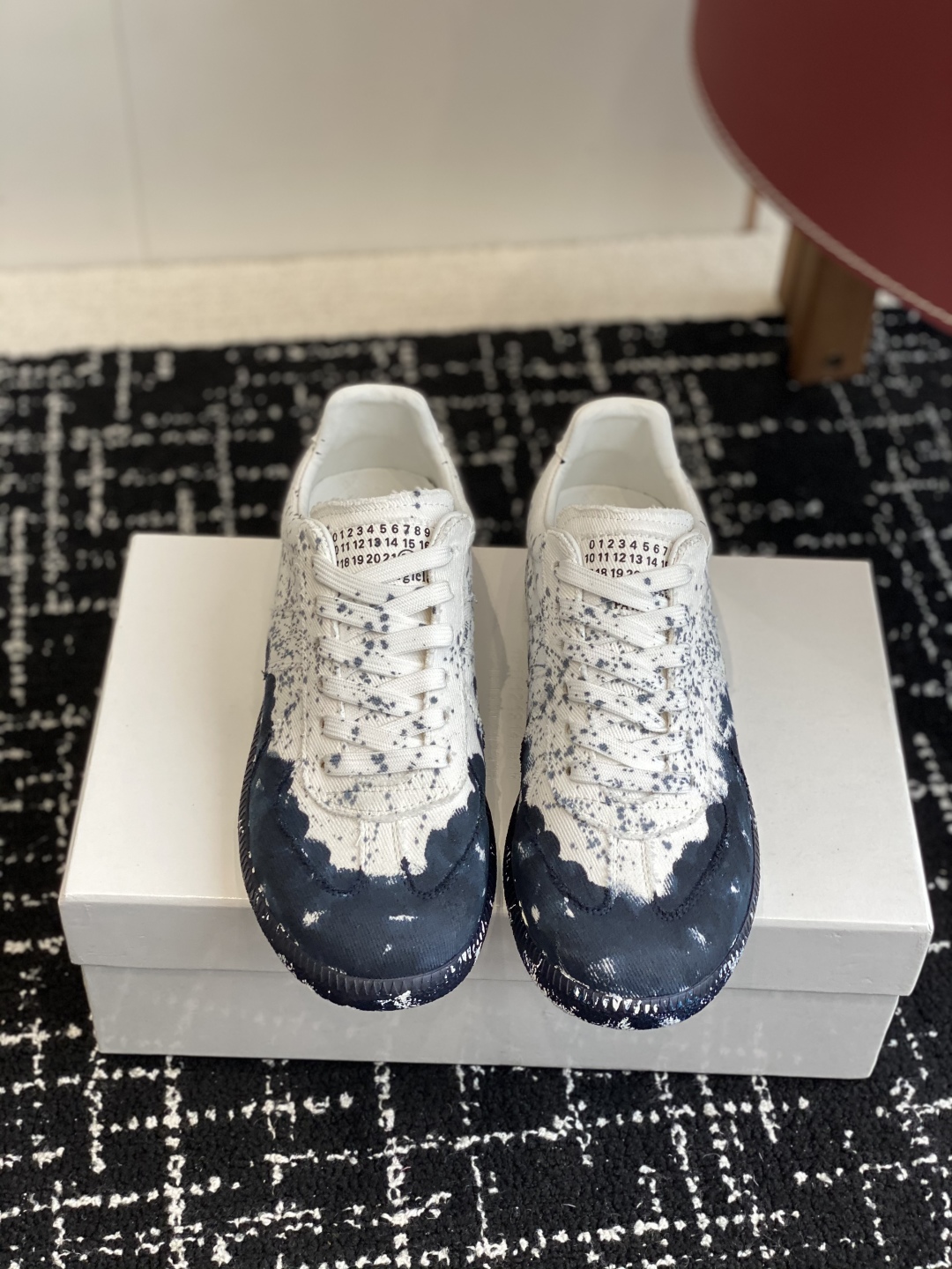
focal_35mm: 52
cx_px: 476
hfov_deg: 28.0
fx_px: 1907
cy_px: 634
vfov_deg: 36.8
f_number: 2
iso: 40
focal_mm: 6
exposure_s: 1/122
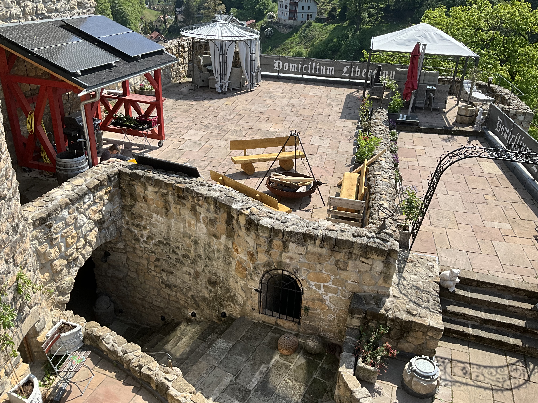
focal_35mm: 29
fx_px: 451
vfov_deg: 48.2
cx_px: 269
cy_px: 202
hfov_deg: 61.7
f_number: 1.8
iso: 25
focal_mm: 3
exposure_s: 1/1168
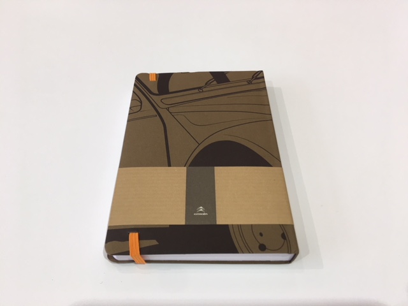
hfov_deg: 61.7
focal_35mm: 29
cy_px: 153
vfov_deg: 48.2
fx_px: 342
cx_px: 204
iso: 25
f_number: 2.2
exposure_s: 1/40
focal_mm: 4.15
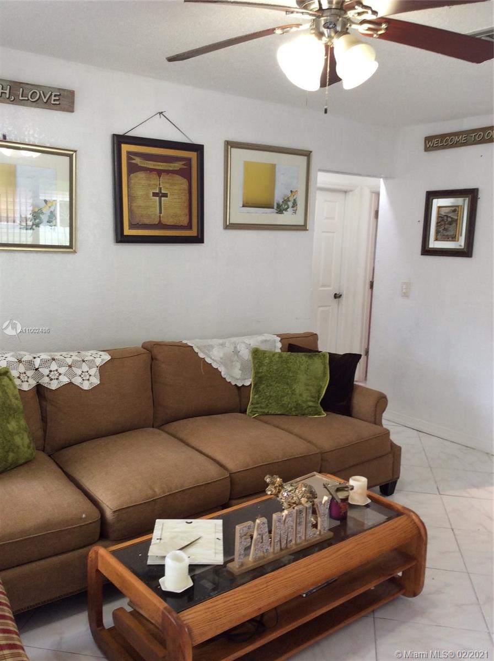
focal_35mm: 32
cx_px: 247
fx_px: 611
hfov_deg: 44.0
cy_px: 330
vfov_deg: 56.9
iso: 50
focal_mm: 3.3
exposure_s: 1/24
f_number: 2.4
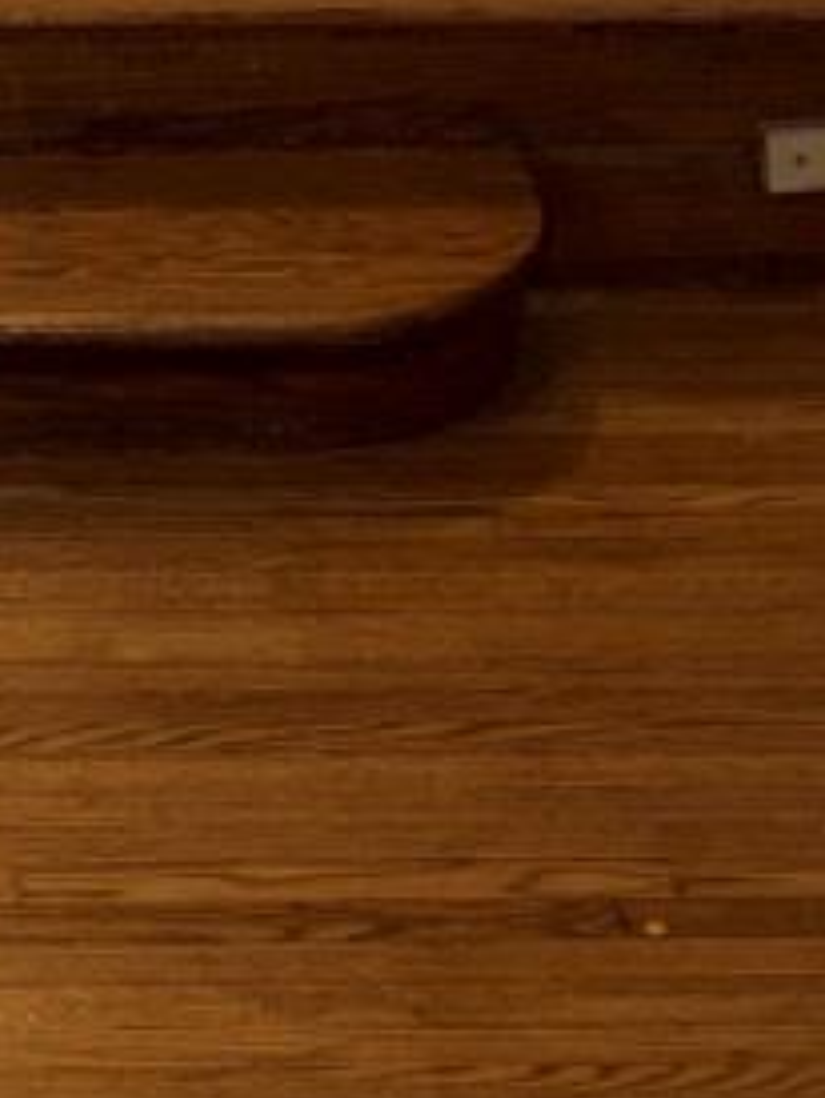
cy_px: -801
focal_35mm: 112
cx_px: -292
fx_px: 3554
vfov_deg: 15.4
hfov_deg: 12.8
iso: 160
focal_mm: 6.76
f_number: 1.78
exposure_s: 1/13
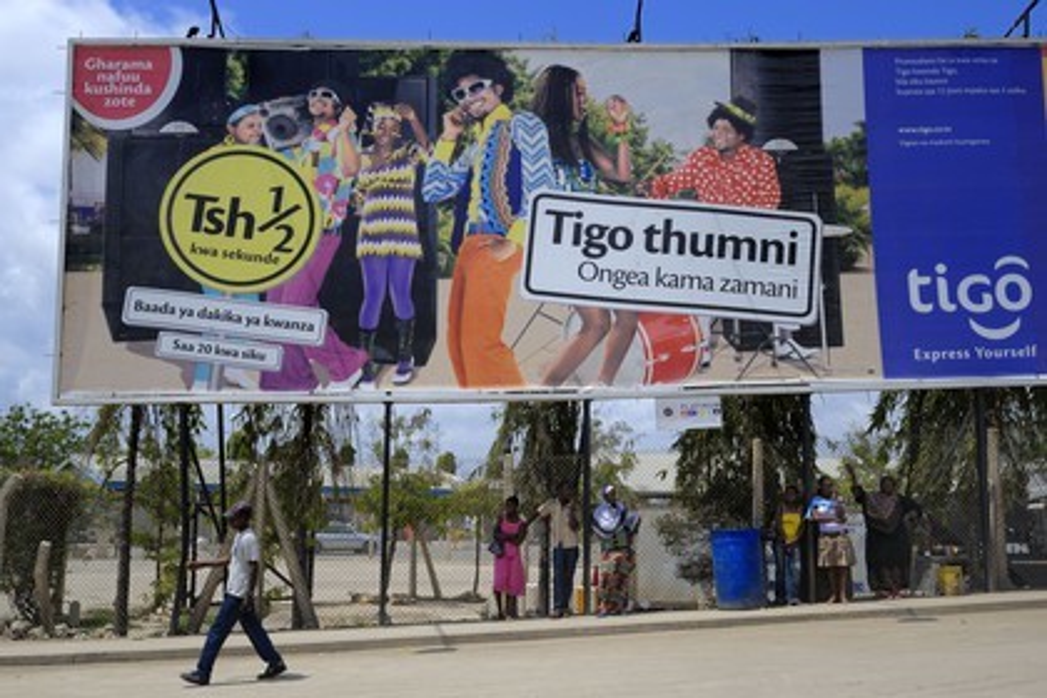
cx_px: 524
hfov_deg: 58.7
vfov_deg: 41.1
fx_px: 931
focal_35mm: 32
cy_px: 349
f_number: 13
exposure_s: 1/200
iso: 200
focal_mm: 32
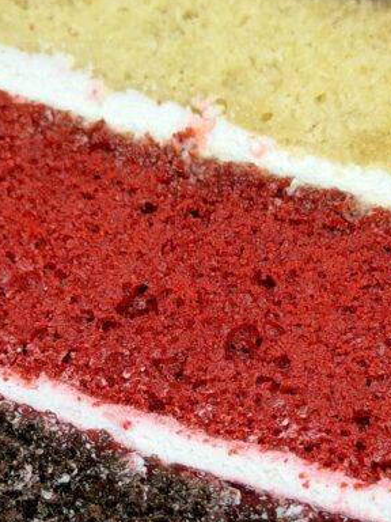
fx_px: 1506
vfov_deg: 19.6
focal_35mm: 100
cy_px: 330
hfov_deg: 14.8
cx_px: 208
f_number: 1.78
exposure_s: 1/176
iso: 64
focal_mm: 6.76
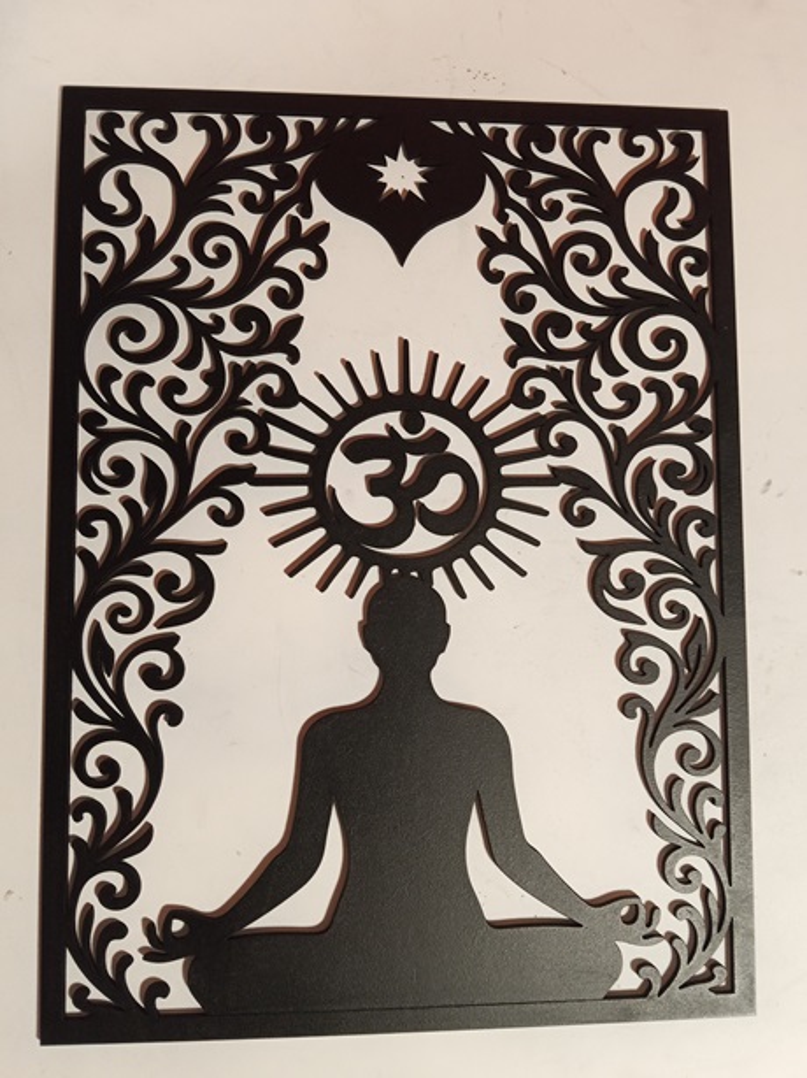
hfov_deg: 51.3
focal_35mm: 27
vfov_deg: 65.3
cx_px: 404
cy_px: 539
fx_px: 840
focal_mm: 3.98
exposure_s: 1/33.3
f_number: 1.8
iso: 1000
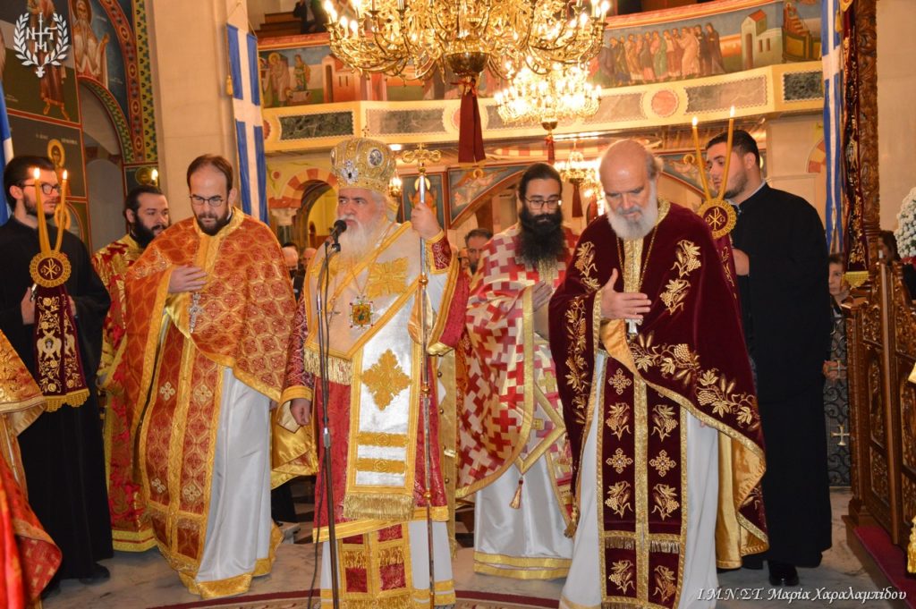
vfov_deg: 34.2
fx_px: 992
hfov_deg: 49.6
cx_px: 458
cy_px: 304
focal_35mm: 39
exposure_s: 1/60
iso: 1400
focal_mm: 26
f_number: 3.8
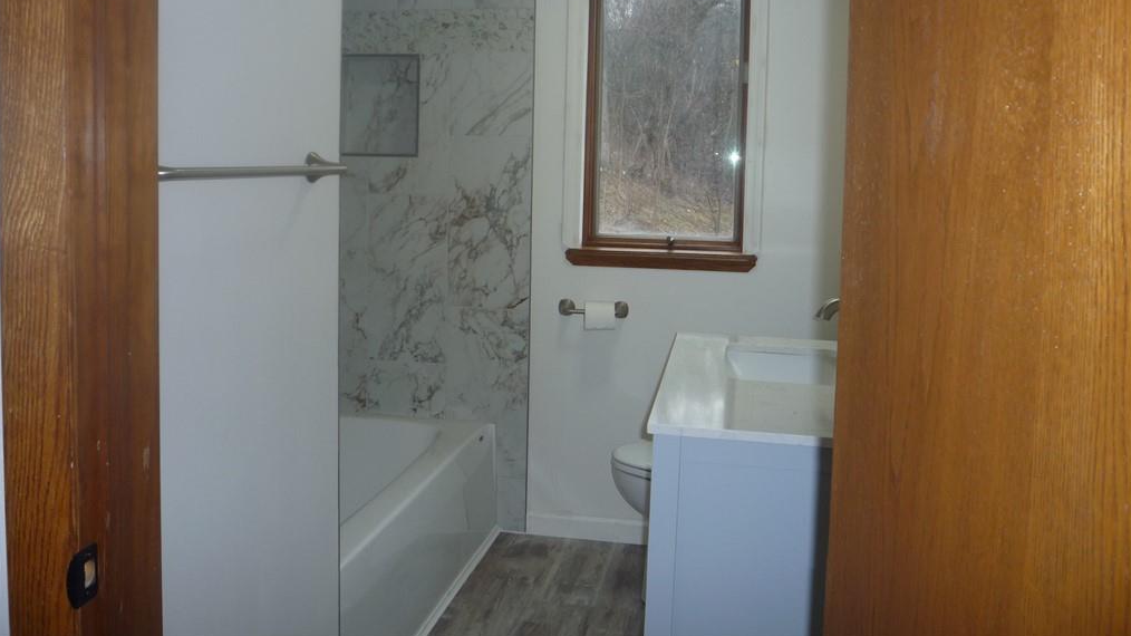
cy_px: 214
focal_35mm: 33
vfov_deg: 35.3
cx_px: 561
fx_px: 990
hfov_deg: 59.5
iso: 100
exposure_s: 1/30
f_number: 3.3
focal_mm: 5.2
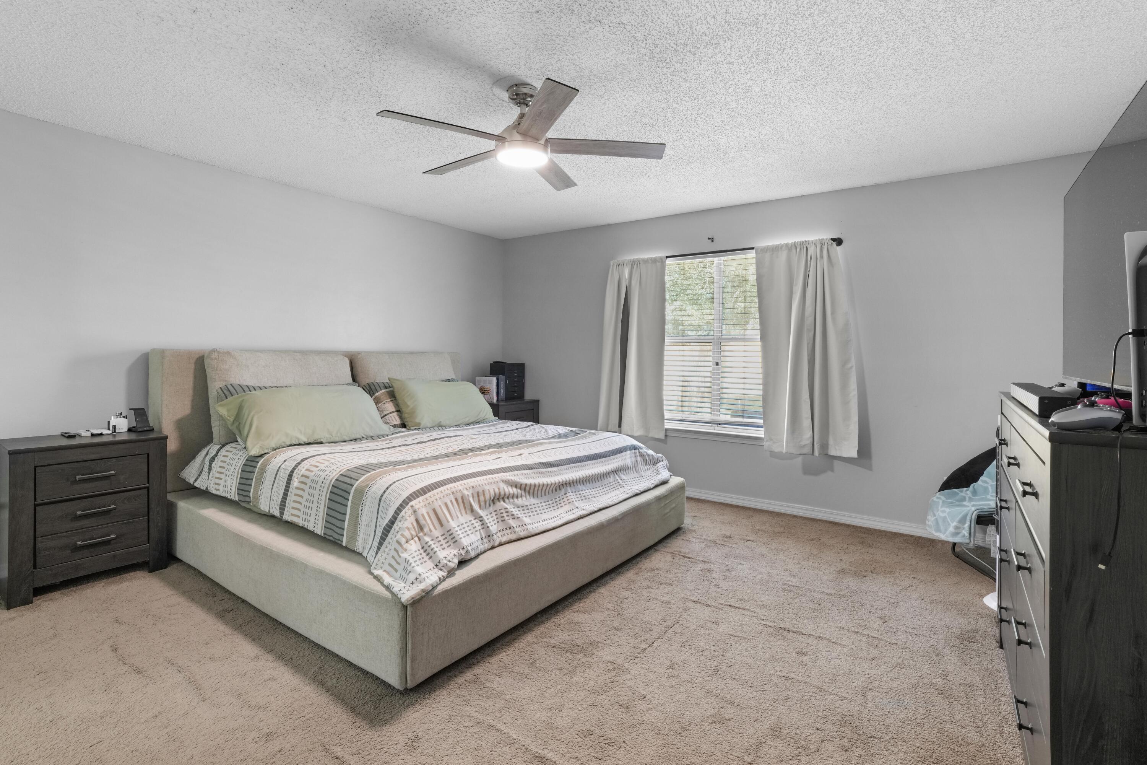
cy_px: 382
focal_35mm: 16
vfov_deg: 73.7
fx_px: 510
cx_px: 574
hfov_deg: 96.7
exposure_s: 1/2
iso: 800
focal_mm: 16
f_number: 11
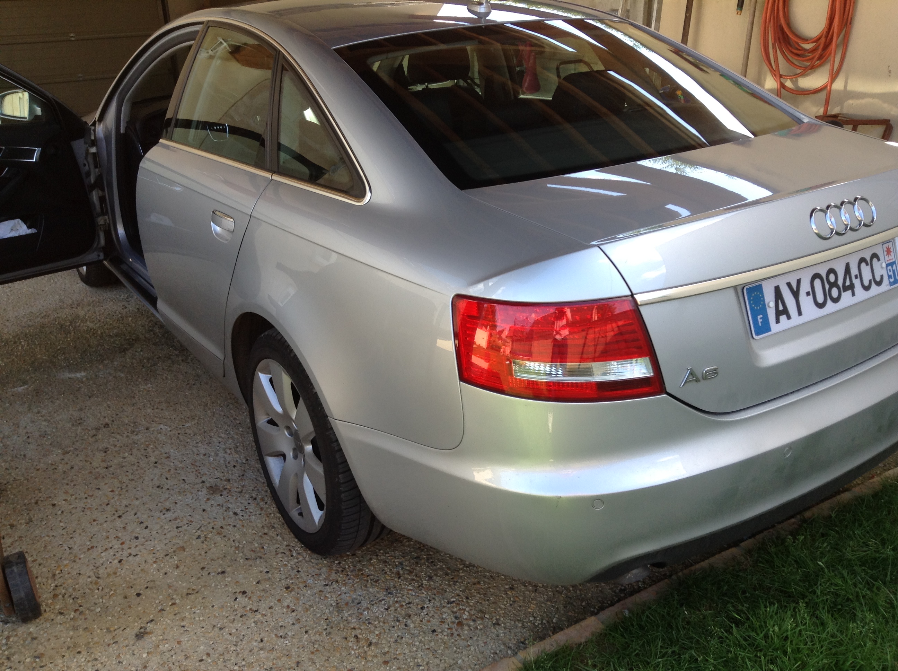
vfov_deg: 42.8
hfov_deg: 55.4
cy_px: 336
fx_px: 855
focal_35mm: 33
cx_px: 449
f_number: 2.4
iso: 32
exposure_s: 1/120
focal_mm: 3.3
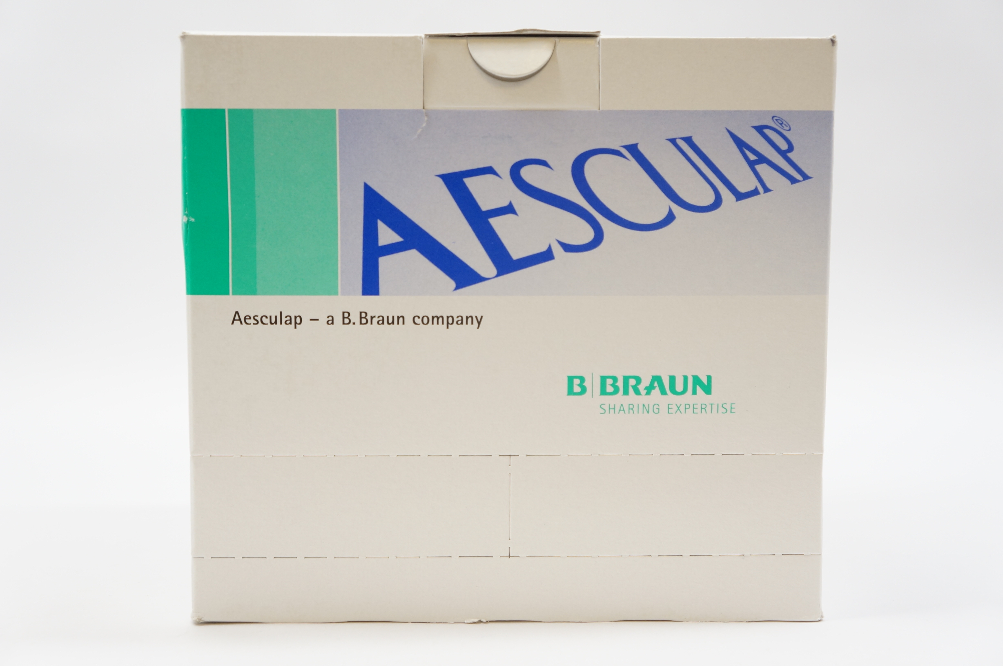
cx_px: 502
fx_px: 1211
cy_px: 333
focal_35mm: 44
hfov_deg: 45.0
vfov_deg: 30.8
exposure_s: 1/60
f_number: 5
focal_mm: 29
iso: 400
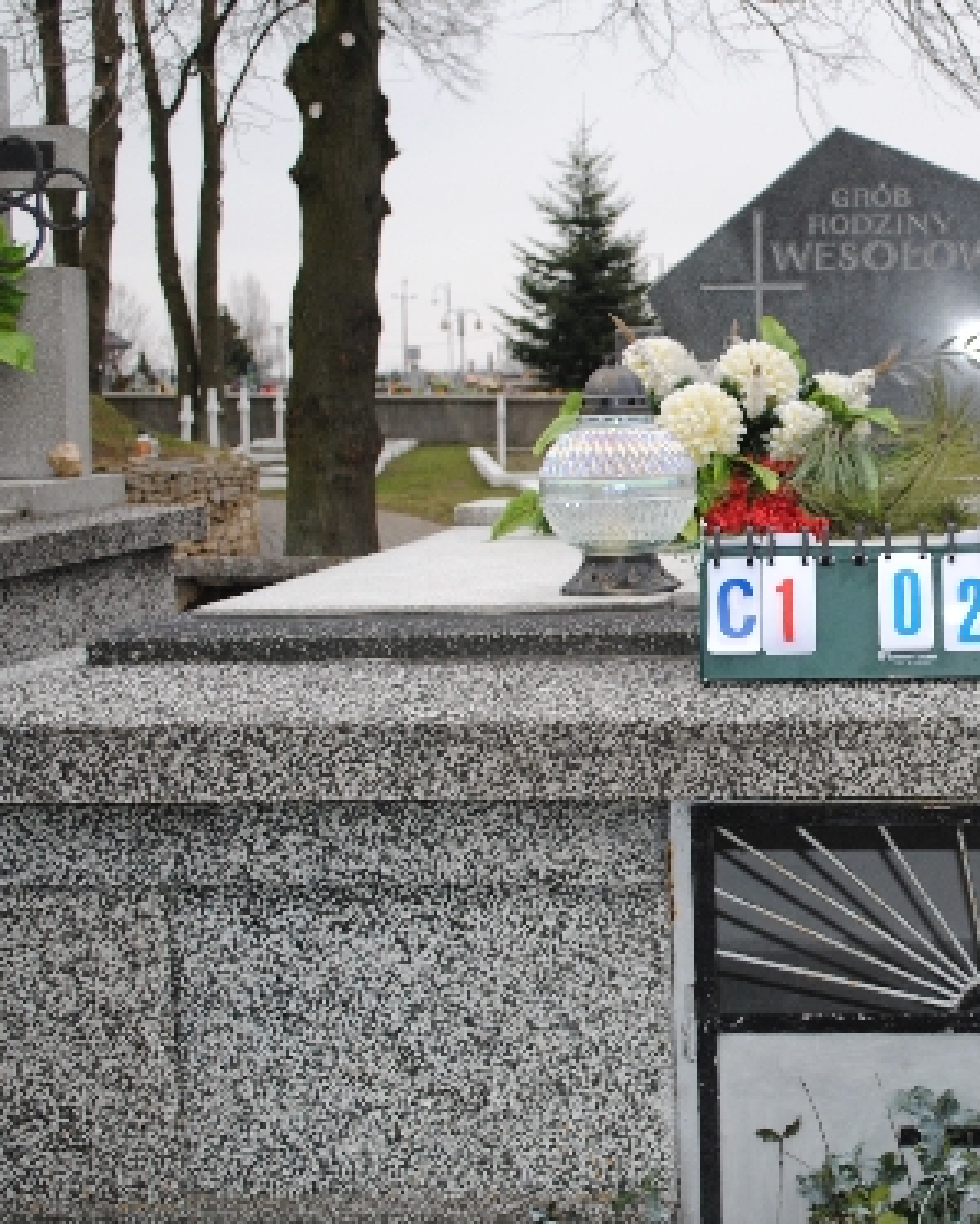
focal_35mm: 63
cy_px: 612
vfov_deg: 30.0
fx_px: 2282
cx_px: 911
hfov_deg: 23.5
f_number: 4.2
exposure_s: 1/100
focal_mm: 26
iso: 200
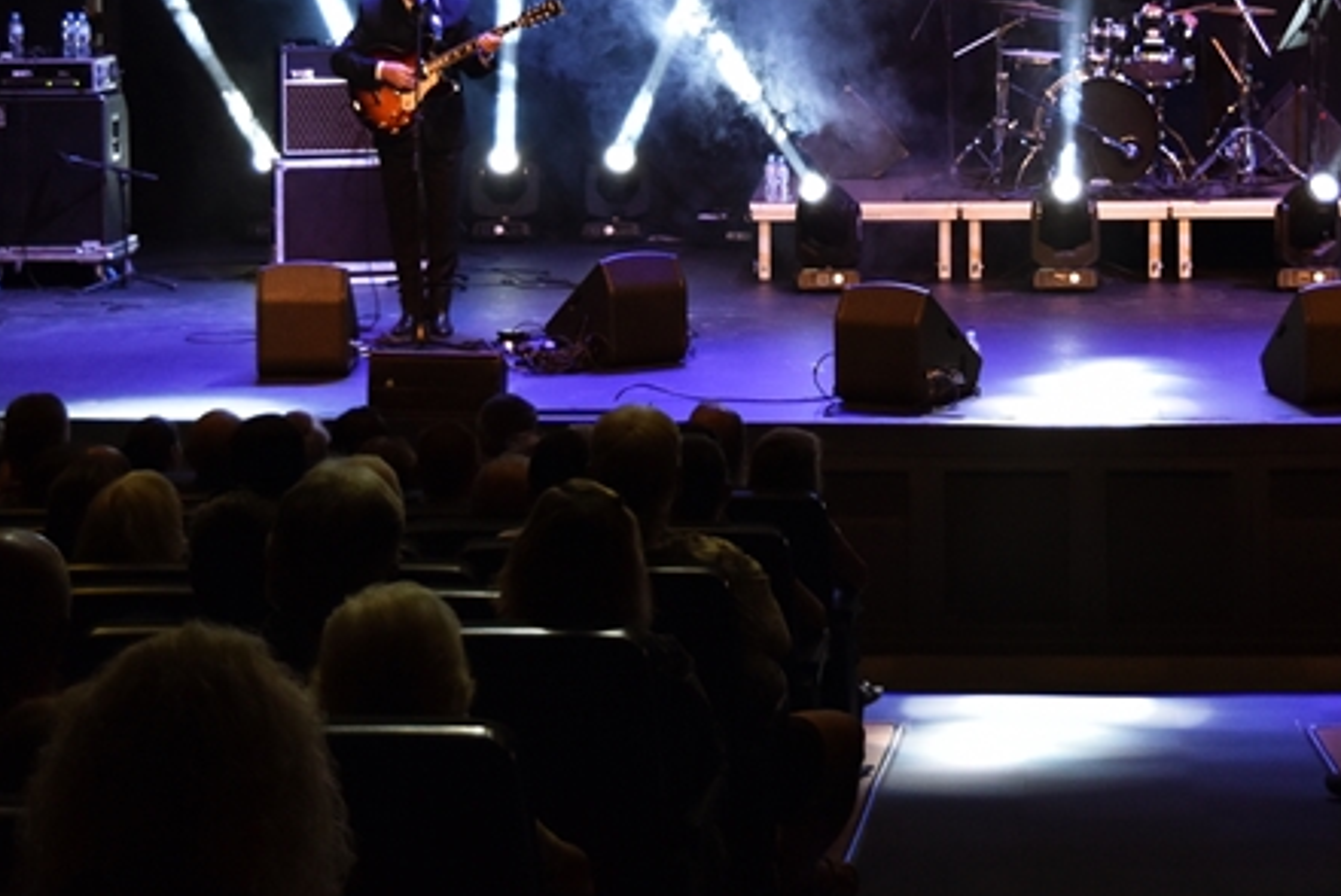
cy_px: 14
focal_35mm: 109
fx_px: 4063
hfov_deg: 18.7
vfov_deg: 12.4
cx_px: 911
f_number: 5
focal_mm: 32
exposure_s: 1/80
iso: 1000
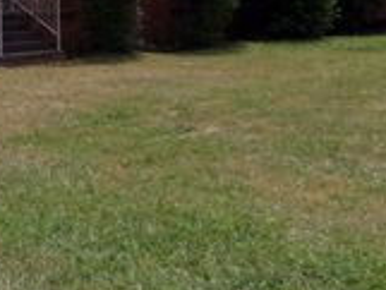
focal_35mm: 87
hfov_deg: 20.4
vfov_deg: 16.6
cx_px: -127
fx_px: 971
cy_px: 1
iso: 200
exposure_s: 1/300
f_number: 10.8
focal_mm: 5.1
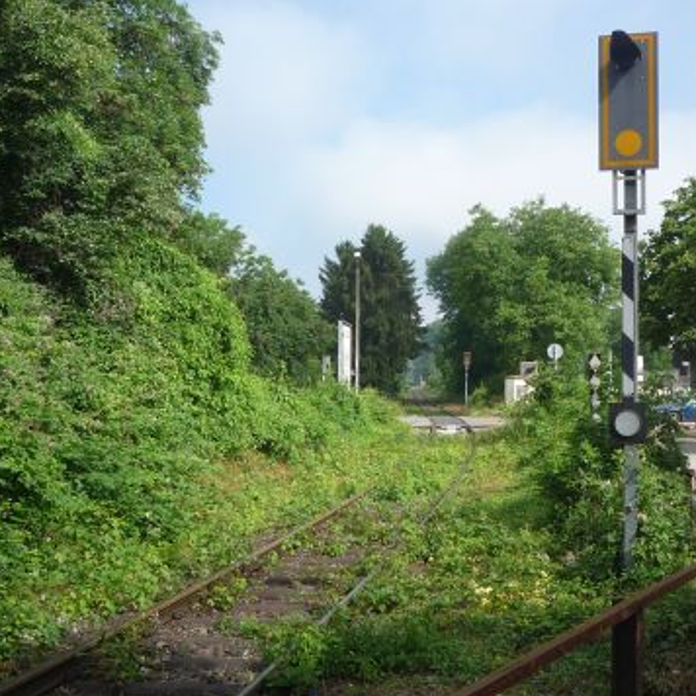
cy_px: 350
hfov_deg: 33.9
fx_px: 1137
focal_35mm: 50
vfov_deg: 34.0
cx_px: 428
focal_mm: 5.3
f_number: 4.5
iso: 100
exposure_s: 1/400
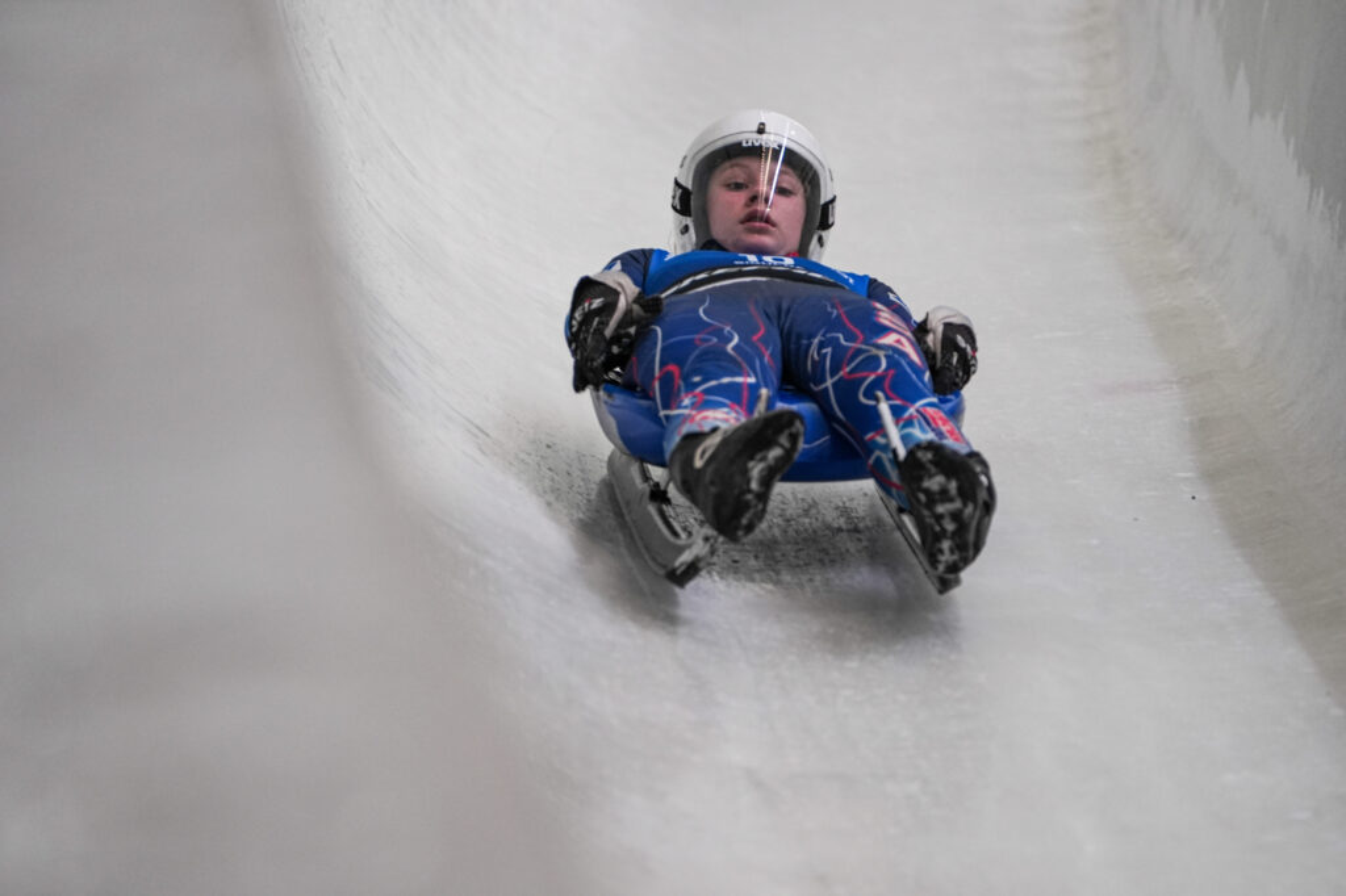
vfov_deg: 6.5
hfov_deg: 9.7
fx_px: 7923
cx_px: 673
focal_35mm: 212
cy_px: 448
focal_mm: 212
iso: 1250
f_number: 5.6
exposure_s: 1/1000
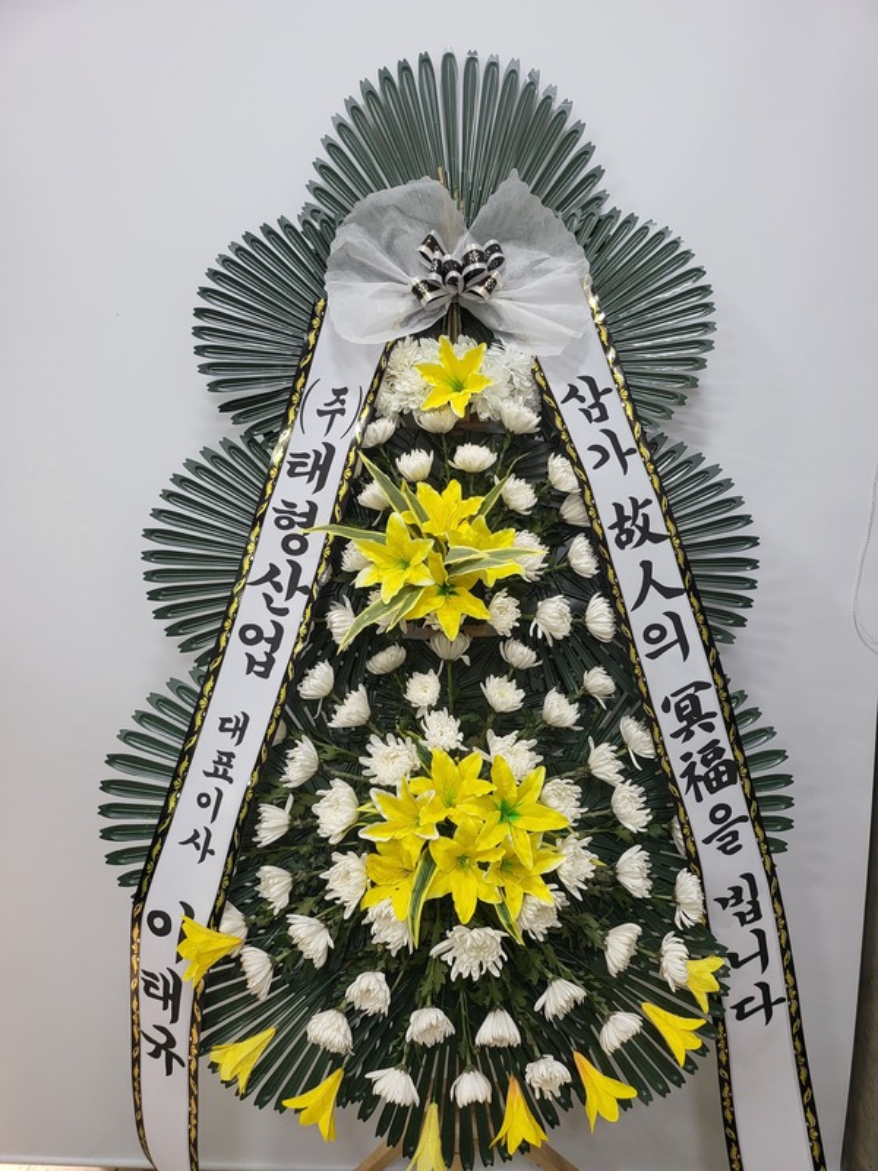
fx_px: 812
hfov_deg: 56.8
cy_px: 586
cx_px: 439
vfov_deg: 71.6
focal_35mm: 24
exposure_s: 1/60
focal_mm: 5
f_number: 1.8
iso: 250
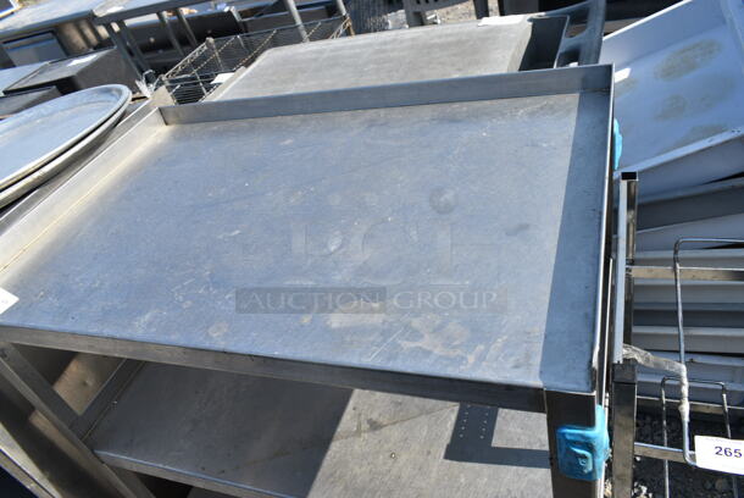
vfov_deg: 48.0
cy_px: 249
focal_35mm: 27
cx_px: 372
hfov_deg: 67.3
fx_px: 559
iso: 100
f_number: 7.1
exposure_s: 1/200
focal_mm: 18
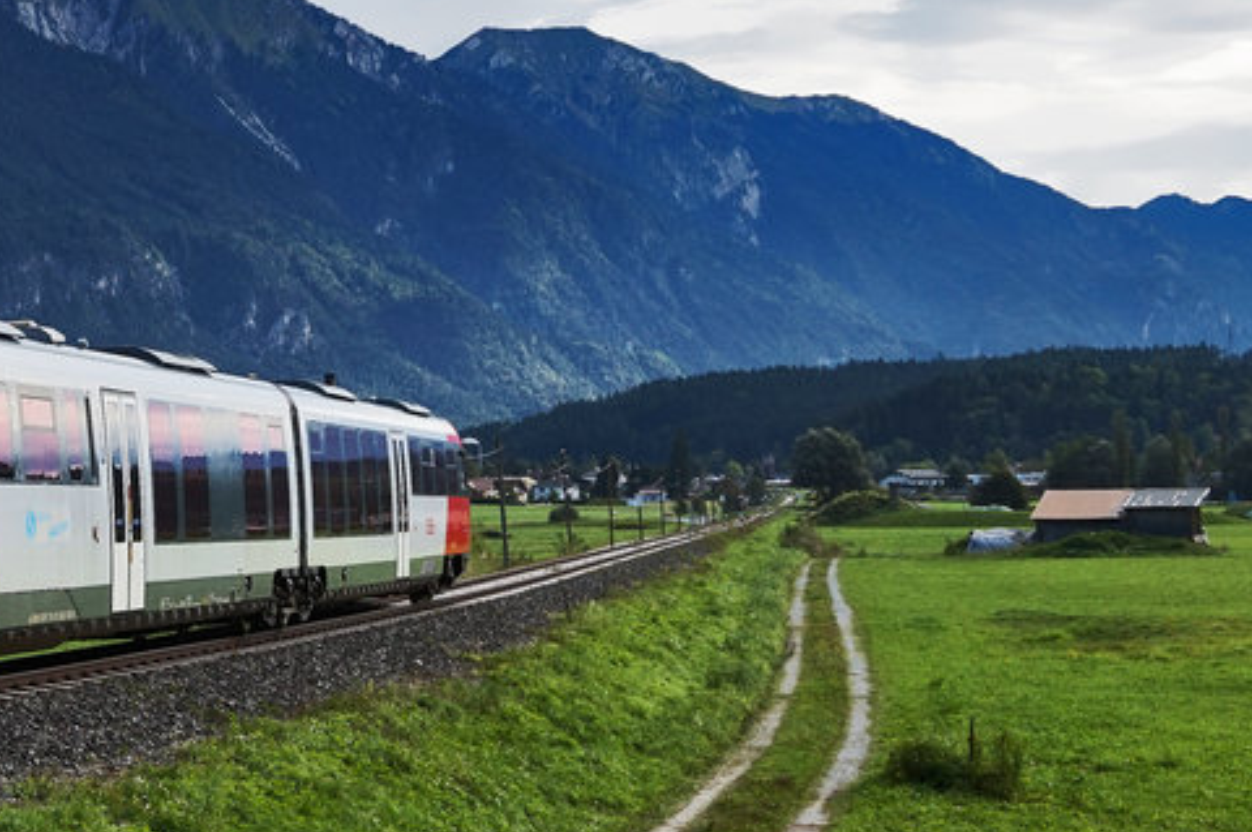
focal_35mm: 90
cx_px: 65
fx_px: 3127
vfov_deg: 15.2
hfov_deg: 22.0
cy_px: 488
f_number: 5
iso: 200
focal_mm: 24
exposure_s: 1/1000
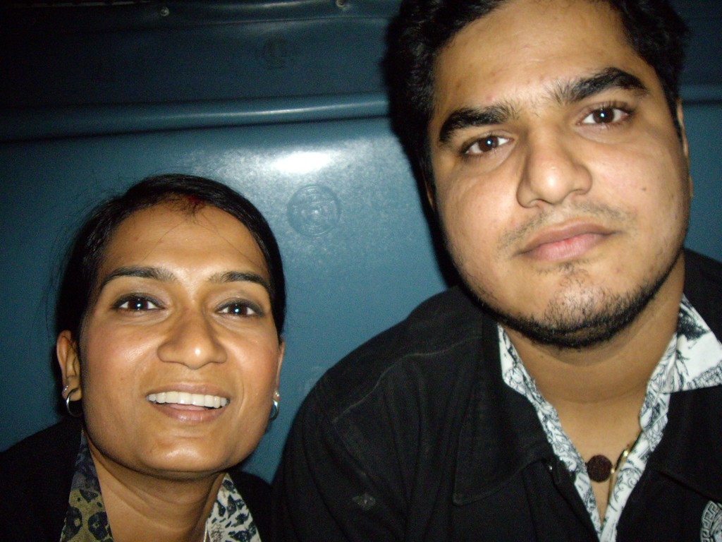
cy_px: 271
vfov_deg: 37.7
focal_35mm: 38
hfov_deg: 49.0
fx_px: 793
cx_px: 361
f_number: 2.7
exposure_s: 1/40
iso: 400
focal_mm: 6.2
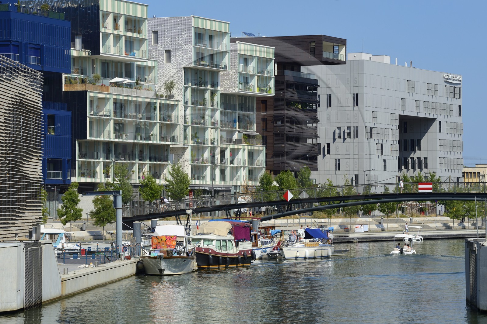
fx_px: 1893
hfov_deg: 14.7
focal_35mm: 140
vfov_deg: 9.8
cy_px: 162
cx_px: 244
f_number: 11
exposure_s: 1/320
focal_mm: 140
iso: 200
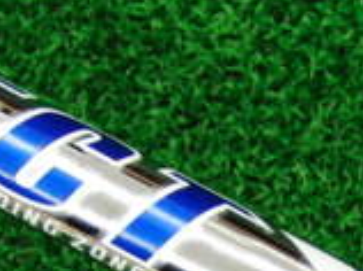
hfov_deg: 13.0
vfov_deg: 9.7
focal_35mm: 150
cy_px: 361
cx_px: 347
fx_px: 1571
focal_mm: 6.42
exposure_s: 1/50
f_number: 3.6
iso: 400
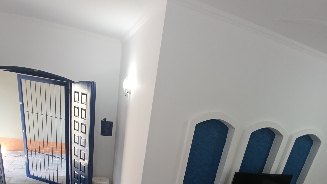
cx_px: 161
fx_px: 208
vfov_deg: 40.7
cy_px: 190
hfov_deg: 76.3
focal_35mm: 24
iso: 250
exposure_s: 1/60
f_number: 2.2
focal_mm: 1.65
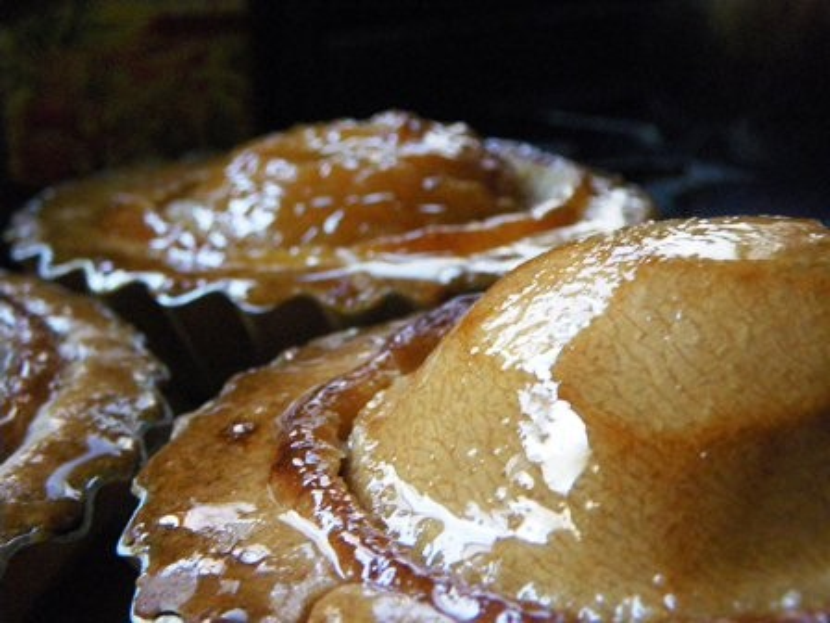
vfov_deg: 28.6
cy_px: 312
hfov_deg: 37.5
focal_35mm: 51
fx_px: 1223
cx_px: 415
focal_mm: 9.1
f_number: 4.4
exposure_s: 1/50
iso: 800
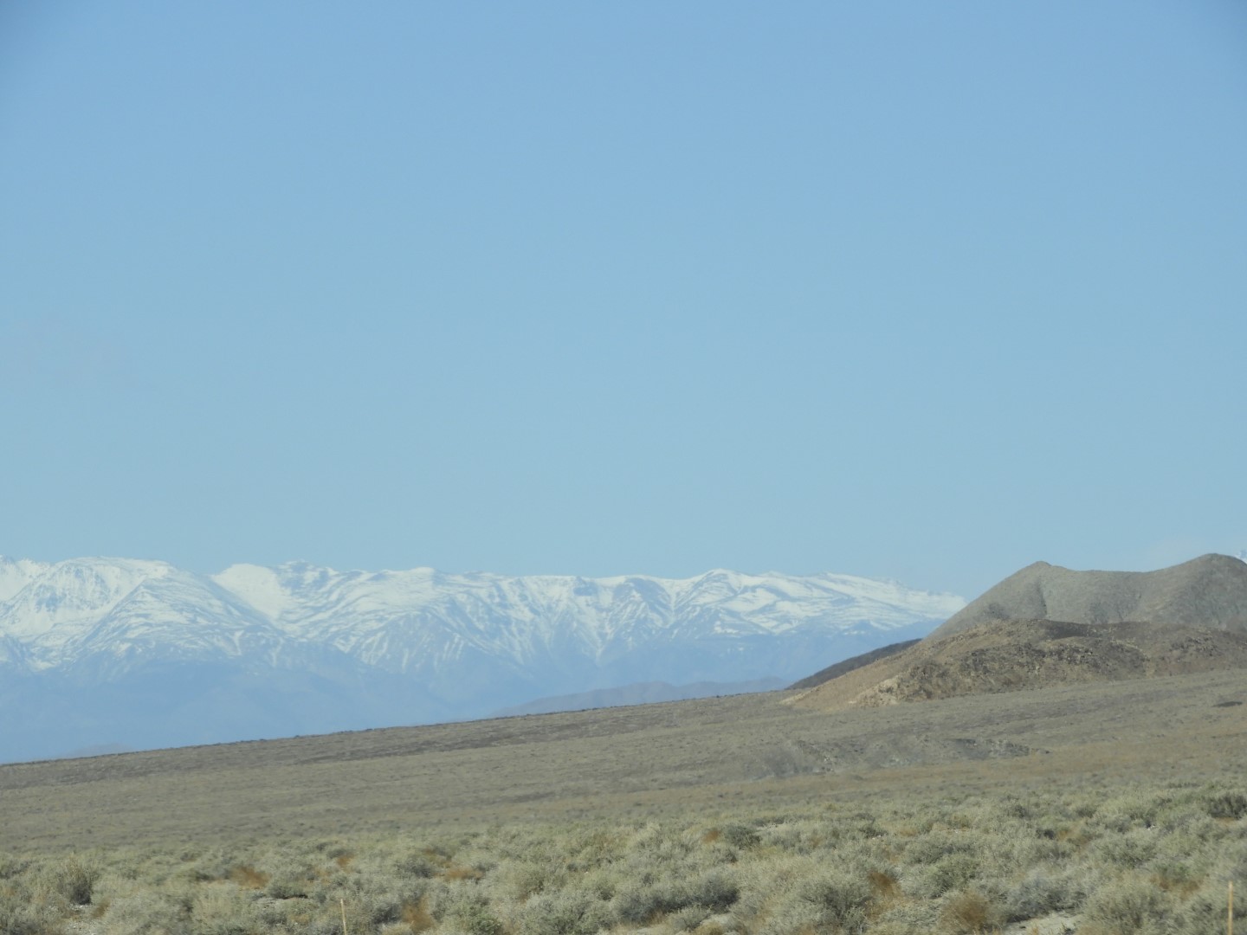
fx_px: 9726
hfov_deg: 7.3
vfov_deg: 5.5
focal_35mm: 270
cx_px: 624
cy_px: 468
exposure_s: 1/640
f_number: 5.5
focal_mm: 48.4
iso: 100
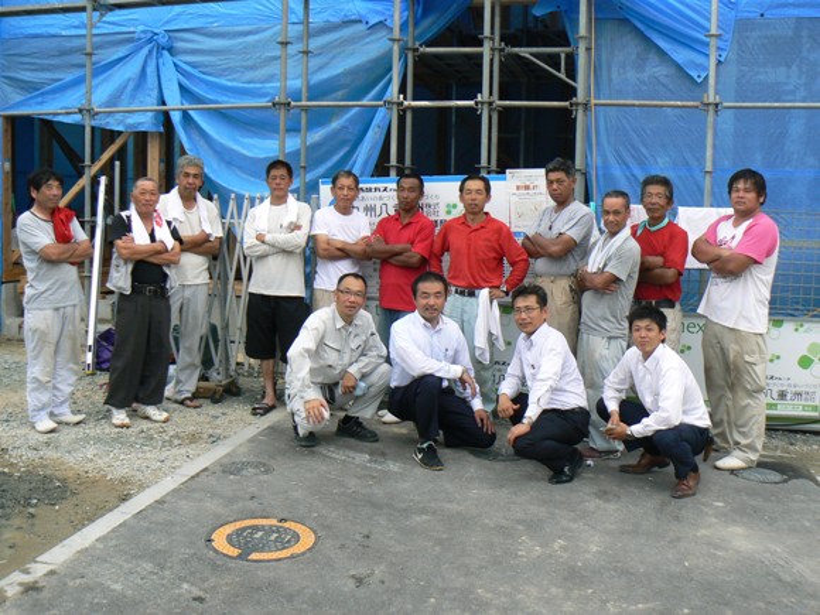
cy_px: 308
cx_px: 410
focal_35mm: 36
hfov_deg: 51.4
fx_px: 853
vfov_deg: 39.7
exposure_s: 1/125
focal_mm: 6
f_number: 5.6
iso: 80
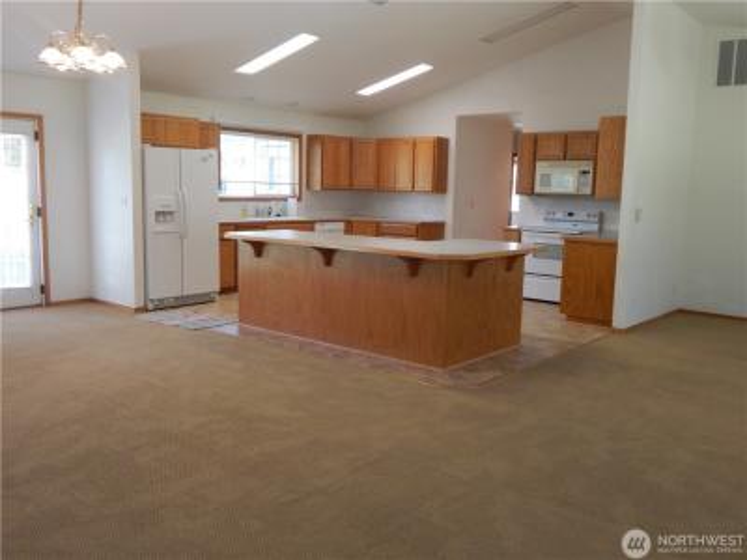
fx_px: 669
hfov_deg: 58.4
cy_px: 280
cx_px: 374
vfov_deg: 45.4
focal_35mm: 31
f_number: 3.2
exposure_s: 1/30
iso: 200
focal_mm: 5.6
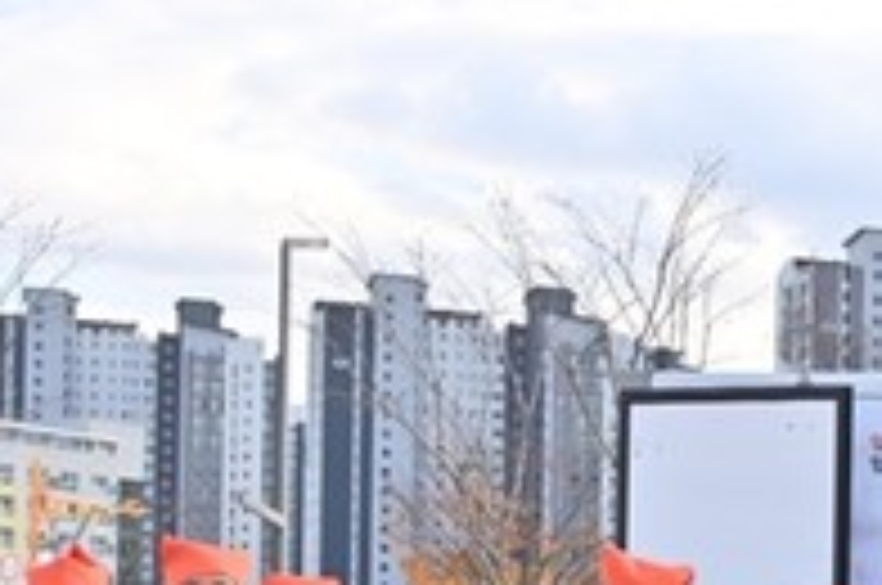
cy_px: 648
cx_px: 1174
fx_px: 2250
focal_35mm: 92
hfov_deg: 20.2
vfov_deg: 14.5
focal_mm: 30
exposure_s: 1/250
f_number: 5.6
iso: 100
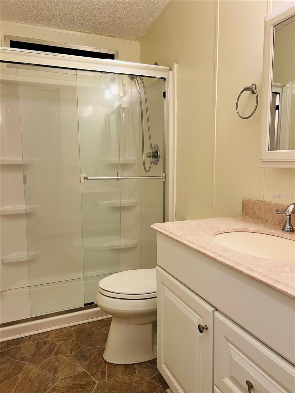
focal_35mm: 26
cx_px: 148
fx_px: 295
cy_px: 196
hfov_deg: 53.1
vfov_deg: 67.3
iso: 100
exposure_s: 1/60
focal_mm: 5.7
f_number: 1.5
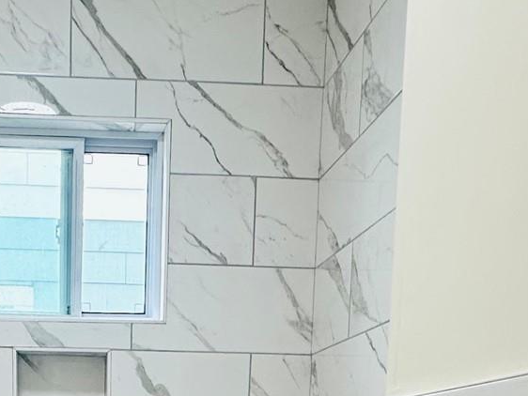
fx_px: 778
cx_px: 106
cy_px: 570
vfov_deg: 23.6
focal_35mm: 51
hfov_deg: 36.2
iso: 125
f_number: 2.2
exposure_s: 1/120
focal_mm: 2.22
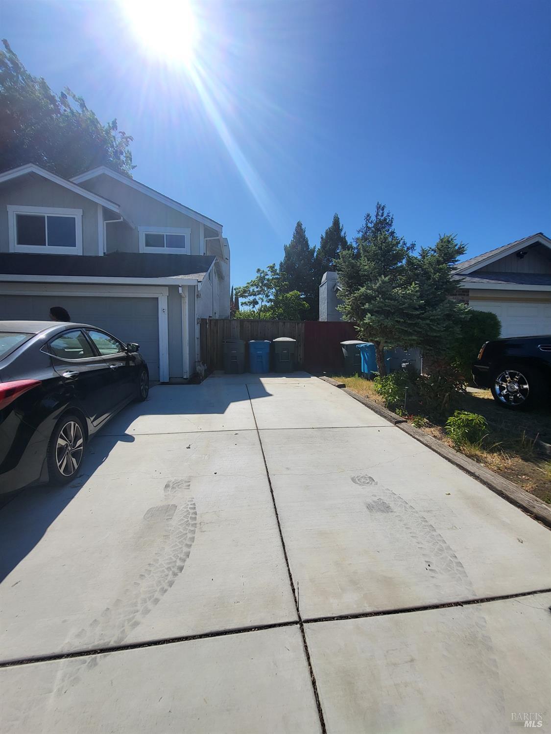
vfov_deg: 106.2
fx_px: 276
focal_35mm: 13
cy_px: 367
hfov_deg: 89.9
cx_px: 276
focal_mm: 1.74
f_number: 2.2
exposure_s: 1/2180
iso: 32
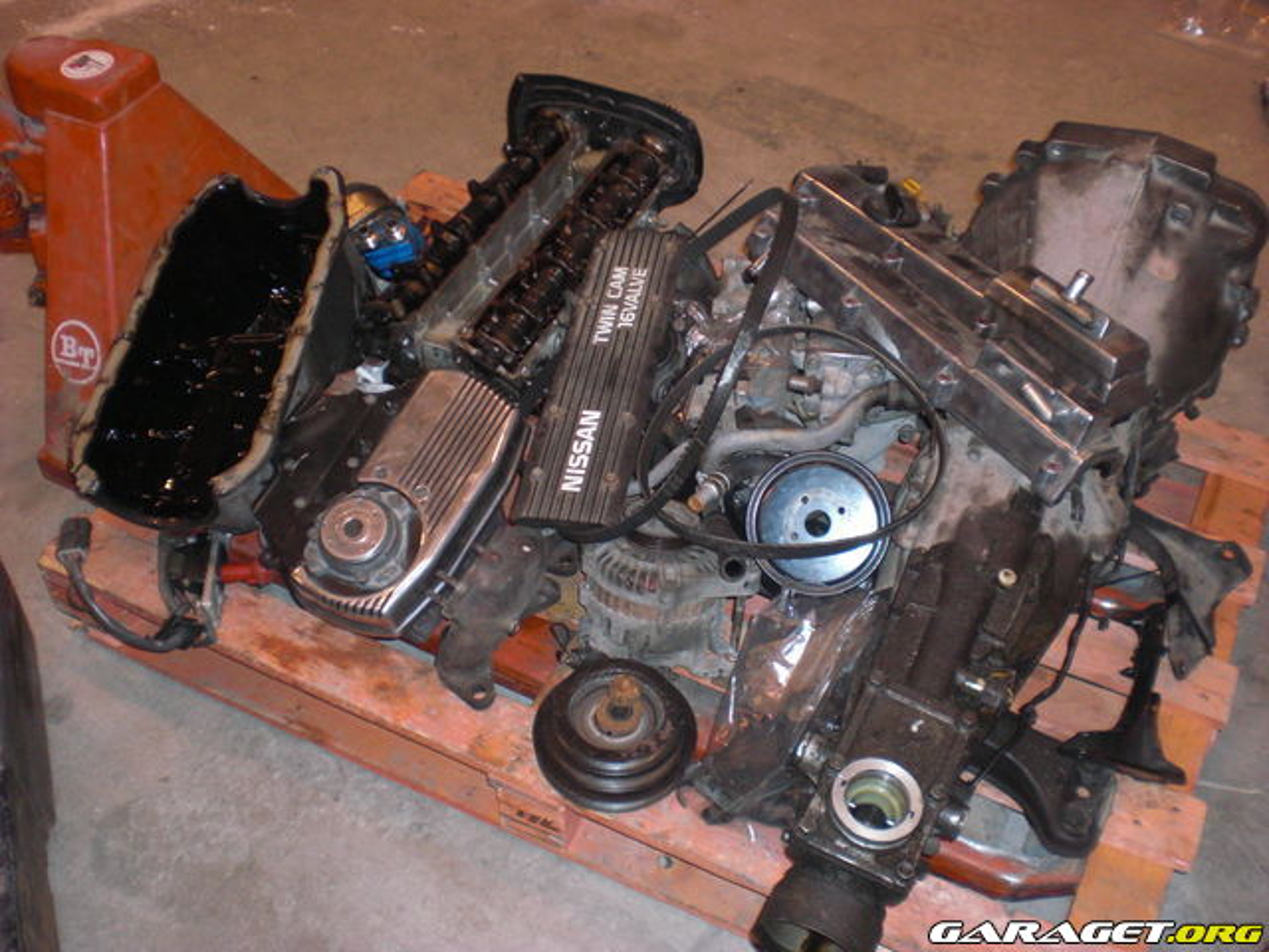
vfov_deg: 37.7
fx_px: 1393
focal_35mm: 38
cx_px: 634
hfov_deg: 49.0
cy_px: 476
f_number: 3.1
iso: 200
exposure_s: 1/60
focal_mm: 6.3
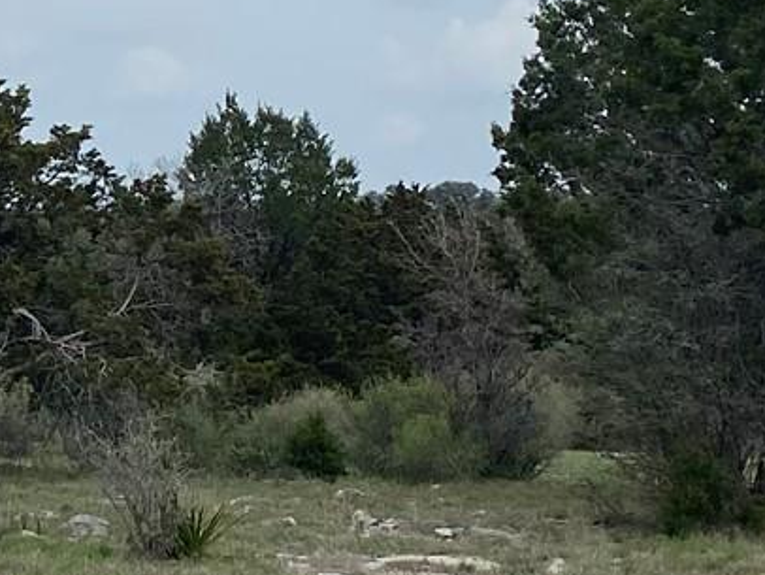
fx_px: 2897
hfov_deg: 14.6
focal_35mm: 131
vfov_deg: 11.3
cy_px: 121
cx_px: -158
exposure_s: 1/2513
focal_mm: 4.25
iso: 32
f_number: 1.8
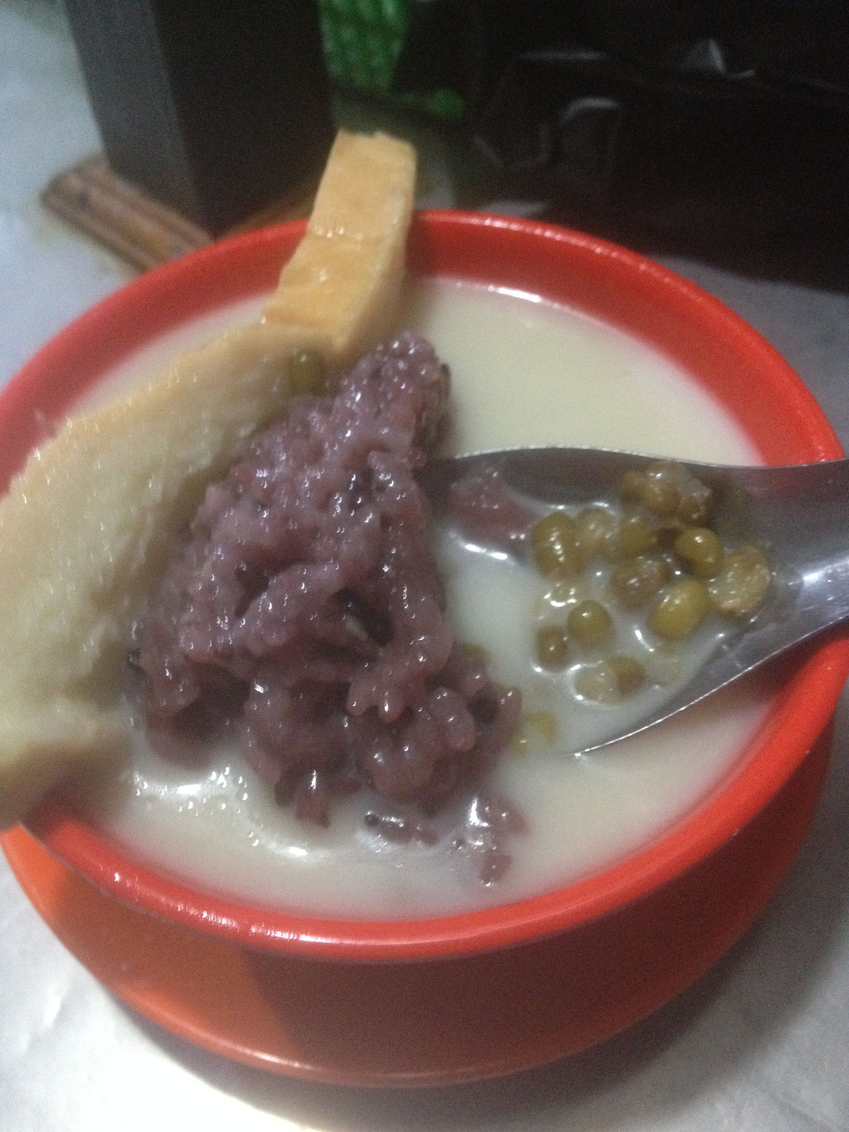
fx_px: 1145
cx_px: 424
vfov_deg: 52.6
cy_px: 566
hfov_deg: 40.7
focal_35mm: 35
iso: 400
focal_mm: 4.28
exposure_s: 1/20
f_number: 2.4
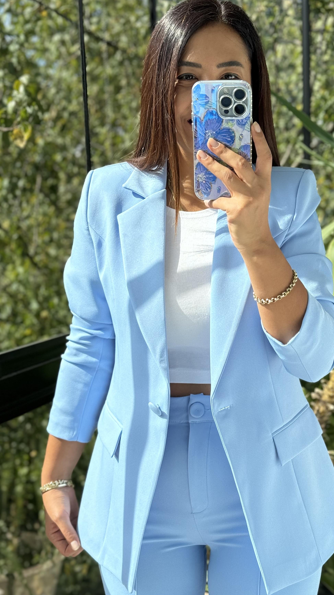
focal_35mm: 61
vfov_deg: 34.3
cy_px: 321
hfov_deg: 19.7
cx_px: 226
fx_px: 961
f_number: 1.78
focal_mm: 6.76
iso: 64
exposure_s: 1/966
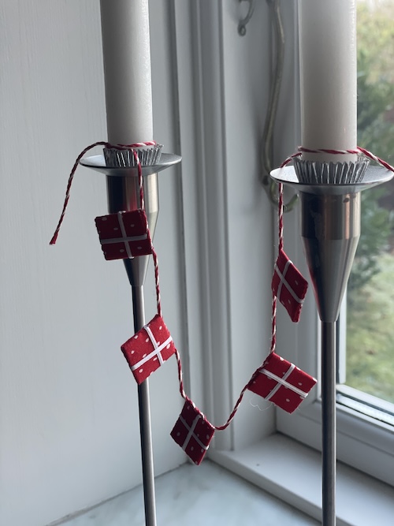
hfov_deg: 28.0
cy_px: 263
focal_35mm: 52
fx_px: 789
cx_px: 197
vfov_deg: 36.8
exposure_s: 1/33
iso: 125
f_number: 2
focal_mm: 6
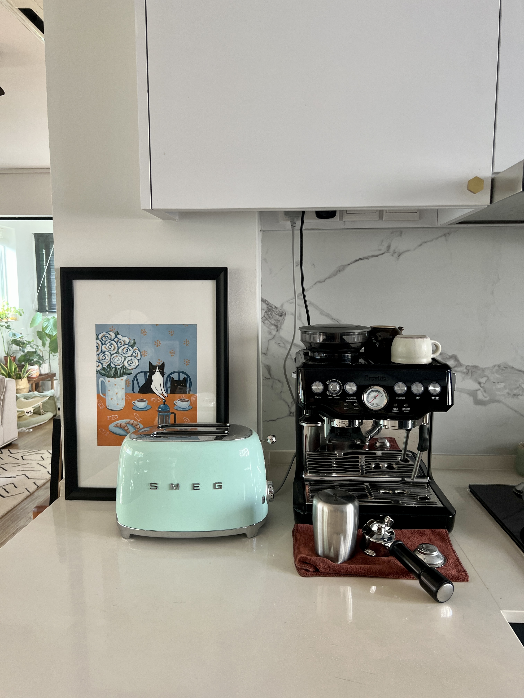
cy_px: 349
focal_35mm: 26
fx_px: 525
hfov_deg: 53.1
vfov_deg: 67.3
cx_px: 262
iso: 125
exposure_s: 1/105
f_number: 1.5
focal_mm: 5.7
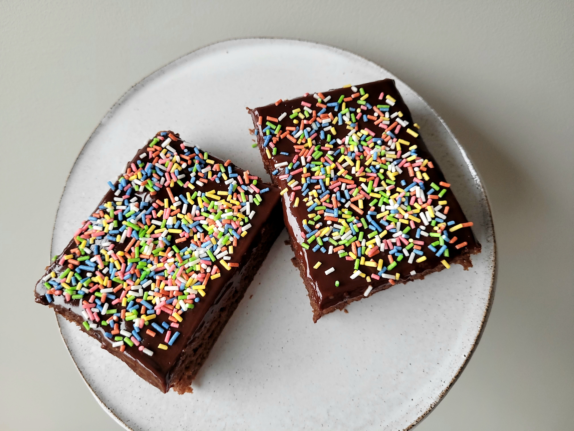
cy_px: 216
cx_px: 287
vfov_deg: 53.1
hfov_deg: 67.3
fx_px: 431
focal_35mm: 26
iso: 250
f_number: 1.8
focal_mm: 5.4
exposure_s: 1/100
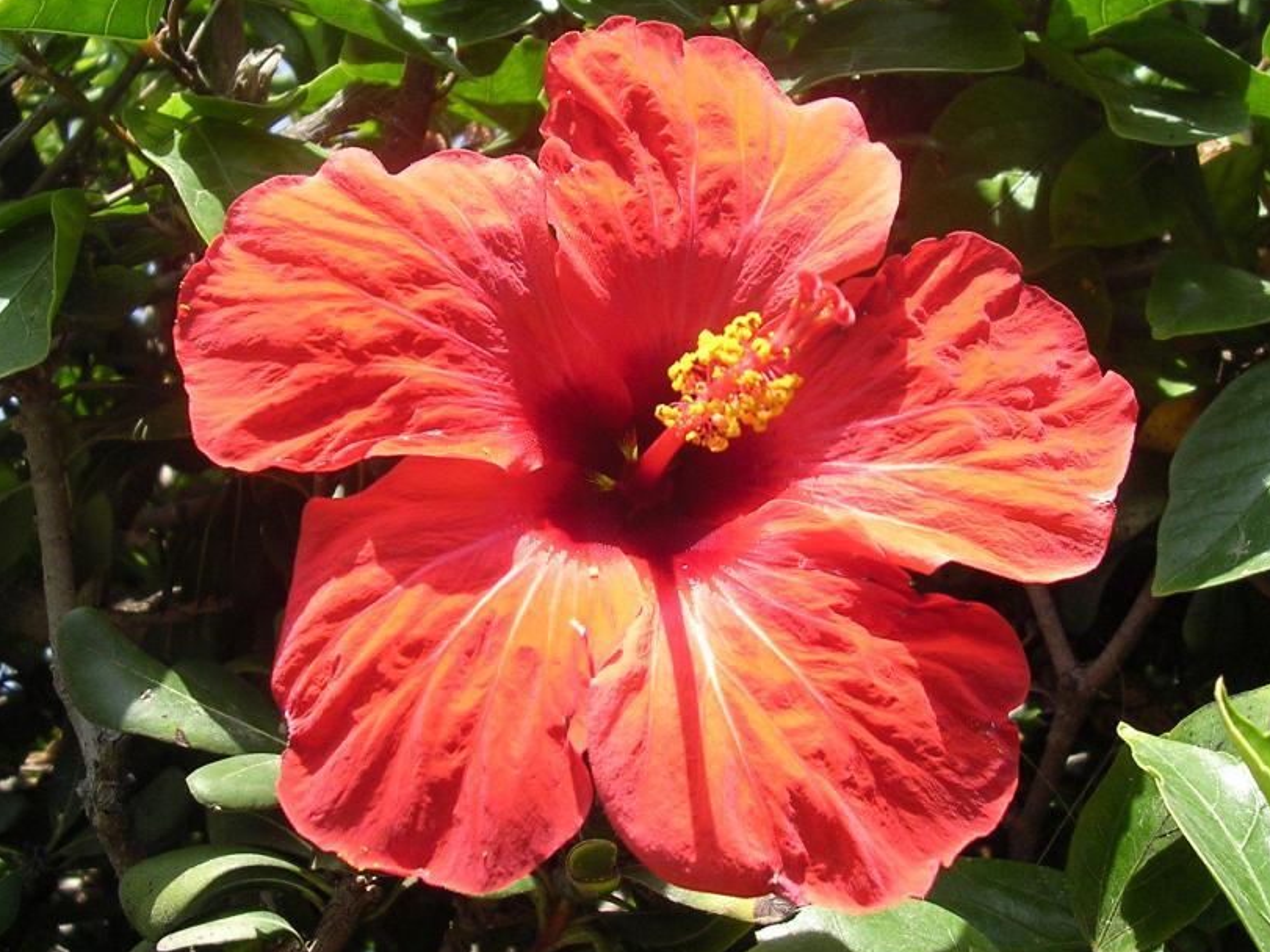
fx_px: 1761
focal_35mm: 48
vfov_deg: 30.2
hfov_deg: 39.7
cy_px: 440
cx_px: 623
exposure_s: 1/358
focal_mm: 5.8
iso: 100
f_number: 2.8
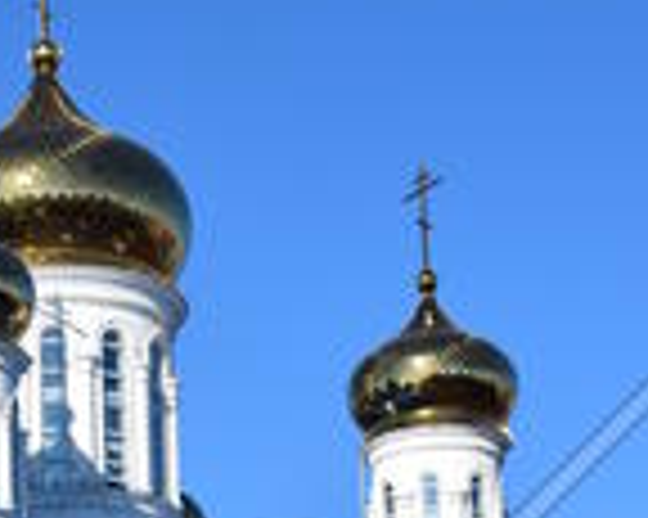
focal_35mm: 142
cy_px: 1031
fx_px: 2719
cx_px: 11
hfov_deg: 13.4
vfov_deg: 10.1
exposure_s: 1/320
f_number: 9
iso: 100
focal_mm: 25
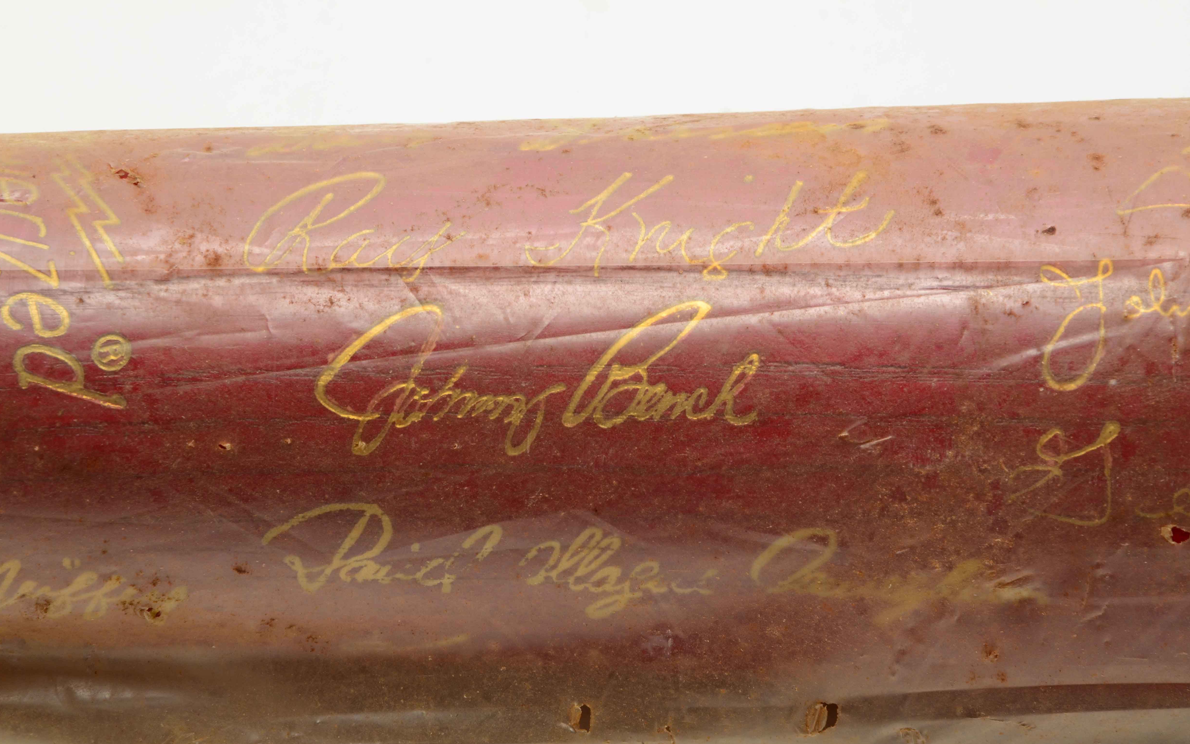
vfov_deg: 8.2
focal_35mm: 161
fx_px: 5206
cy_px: 395
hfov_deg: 13.0
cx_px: 594
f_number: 18
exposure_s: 1/160
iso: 200
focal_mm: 105
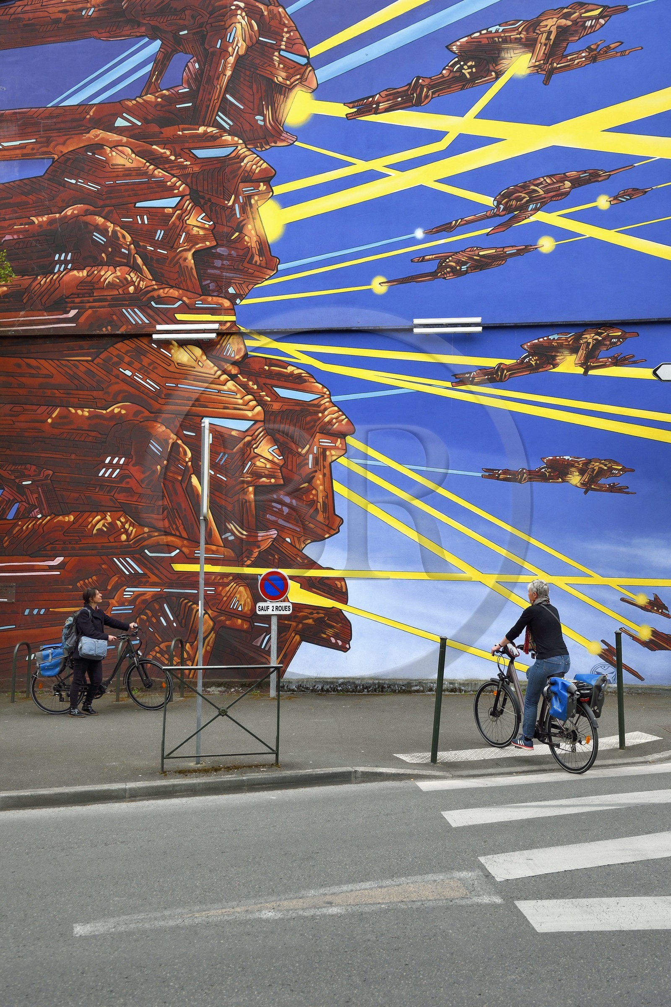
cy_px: 504
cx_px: 336
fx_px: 978
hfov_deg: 37.9
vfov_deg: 54.4
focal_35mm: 35
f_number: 7.1
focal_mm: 35
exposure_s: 1/500
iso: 400
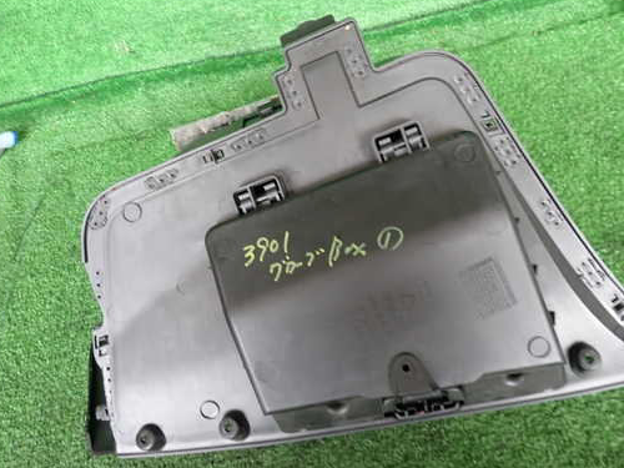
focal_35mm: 30
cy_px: 232
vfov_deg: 46.8
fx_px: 541
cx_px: 339
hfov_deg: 59.9
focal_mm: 4.5
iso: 200
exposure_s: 1/60
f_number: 2
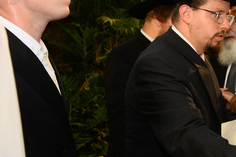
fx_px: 557
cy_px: 77
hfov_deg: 22.3
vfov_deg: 16.1
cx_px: 273
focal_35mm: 85
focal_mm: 36
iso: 640
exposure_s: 1/100
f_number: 5
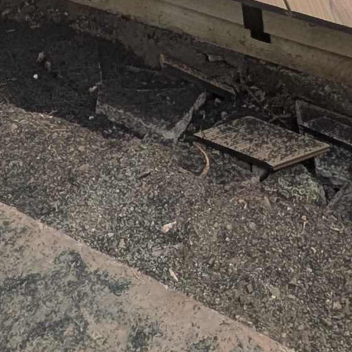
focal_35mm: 89
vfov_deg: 15.5
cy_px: -355
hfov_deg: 18.8
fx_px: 1024
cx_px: 373
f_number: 2.2
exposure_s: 1/590
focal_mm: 1.83
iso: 47
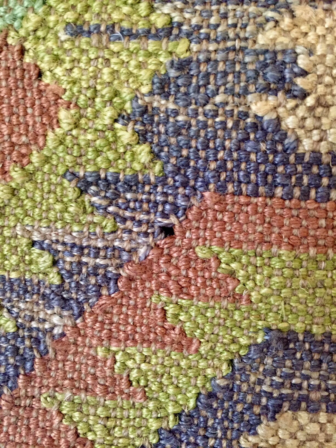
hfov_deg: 48.2
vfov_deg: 61.7
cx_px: 168
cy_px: 224
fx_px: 375
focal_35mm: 29
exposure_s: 1/17
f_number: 2.2
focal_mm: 4.15
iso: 320
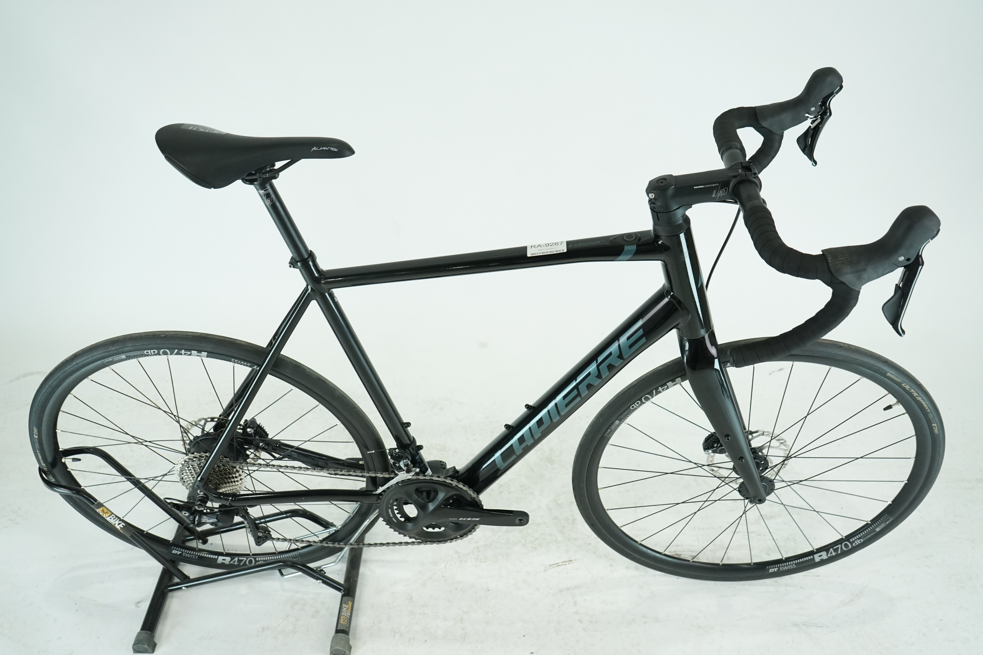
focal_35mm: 31
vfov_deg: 42.3
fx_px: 846
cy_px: 328
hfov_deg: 60.3
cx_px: 492
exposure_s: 1/200
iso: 1600
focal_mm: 31
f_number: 5.6
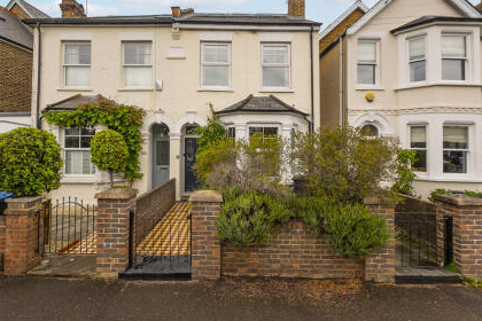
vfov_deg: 70.2
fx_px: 228
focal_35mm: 17
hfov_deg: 93.2
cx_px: 232
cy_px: 142
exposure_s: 1/400
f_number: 6.4
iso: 250
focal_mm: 10
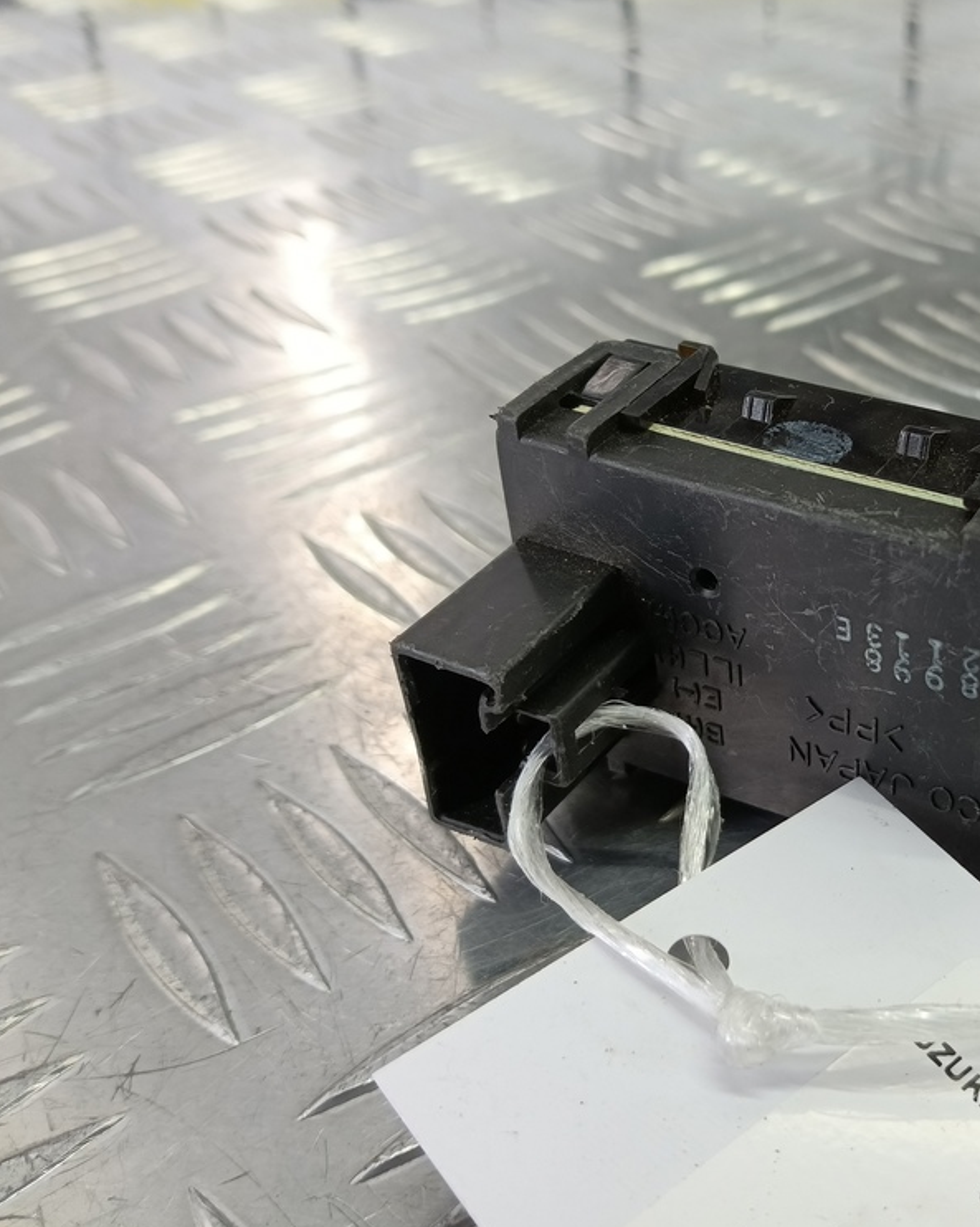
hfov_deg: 44.1
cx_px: 826
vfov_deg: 57.2
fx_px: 1125
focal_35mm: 31
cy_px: 627
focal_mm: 4.11
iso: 144
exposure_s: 1/50
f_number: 1.6
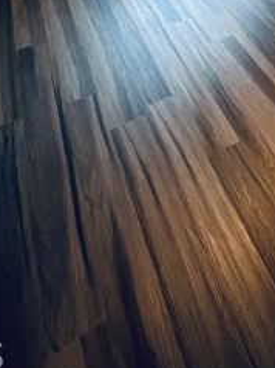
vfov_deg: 35.0
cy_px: -118
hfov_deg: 38.9
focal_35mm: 35
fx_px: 371
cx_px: 224
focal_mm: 1.57
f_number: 1.8
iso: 160
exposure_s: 1/60
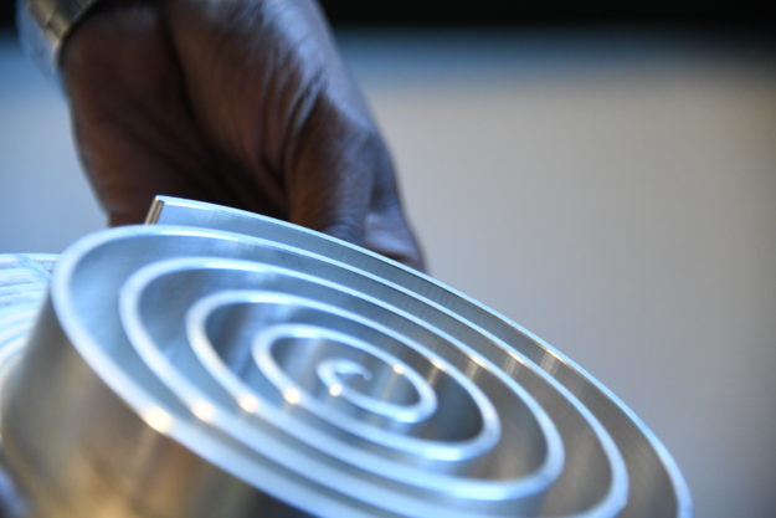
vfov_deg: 6.9
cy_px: 259
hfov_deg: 10.3
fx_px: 4312
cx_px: 388
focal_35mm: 200
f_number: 5.6
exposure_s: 1/200
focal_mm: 200
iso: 3600
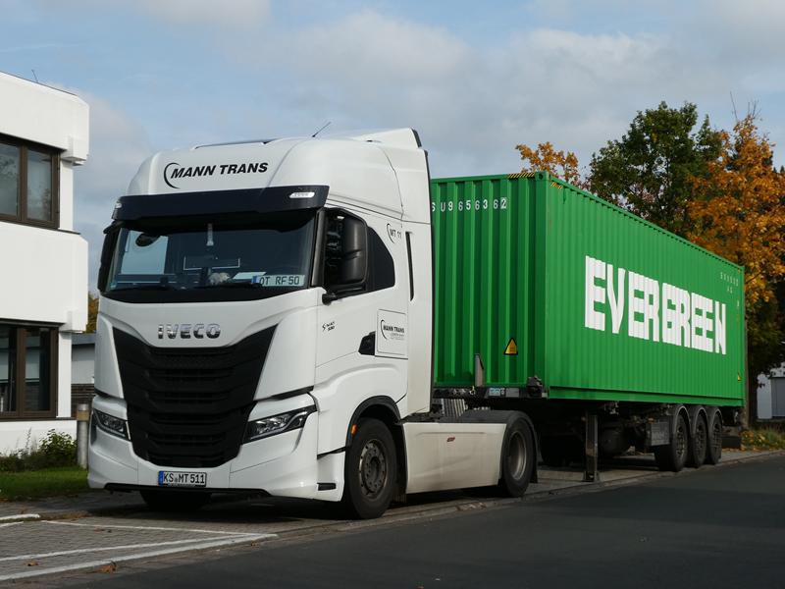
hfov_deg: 33.8
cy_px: 294
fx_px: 1293
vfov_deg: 25.7
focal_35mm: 57
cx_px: 392
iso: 80
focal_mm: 10.3
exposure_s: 1/500
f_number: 4.2
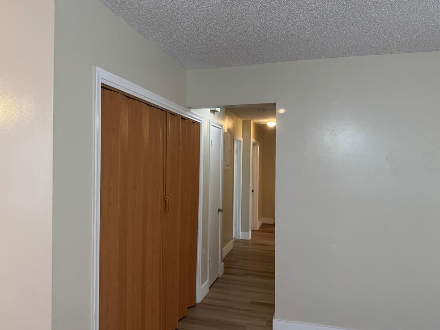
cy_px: 164
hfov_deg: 69.4
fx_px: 318
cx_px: 219
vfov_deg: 54.9
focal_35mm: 25
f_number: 1.78
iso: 200
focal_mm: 6.76
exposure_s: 1/120
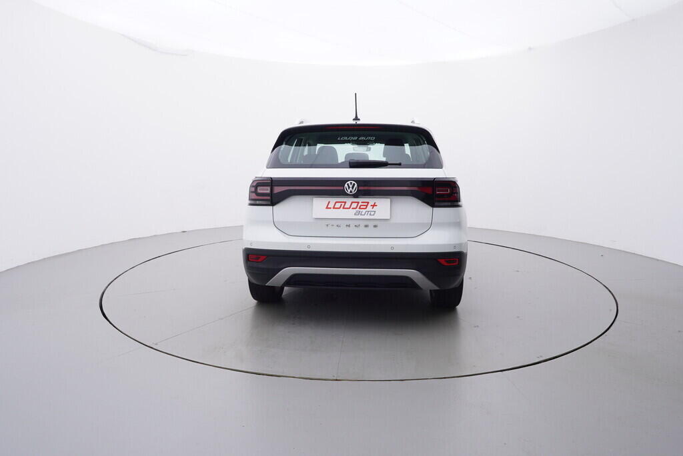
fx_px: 427
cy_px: 228
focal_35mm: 22
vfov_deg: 56.2
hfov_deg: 77.3
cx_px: 342
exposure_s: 1/80
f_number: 5
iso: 200
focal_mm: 15
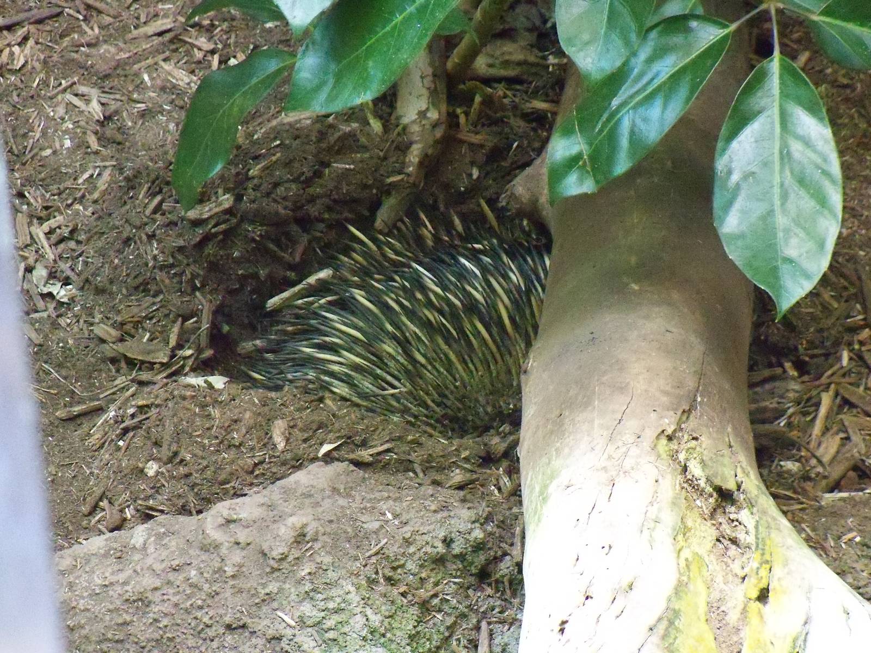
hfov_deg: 9.6
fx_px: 5208
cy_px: 326
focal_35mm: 207
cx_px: 436
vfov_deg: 7.2
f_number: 4.4
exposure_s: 1/250
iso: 1600
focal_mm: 36.6
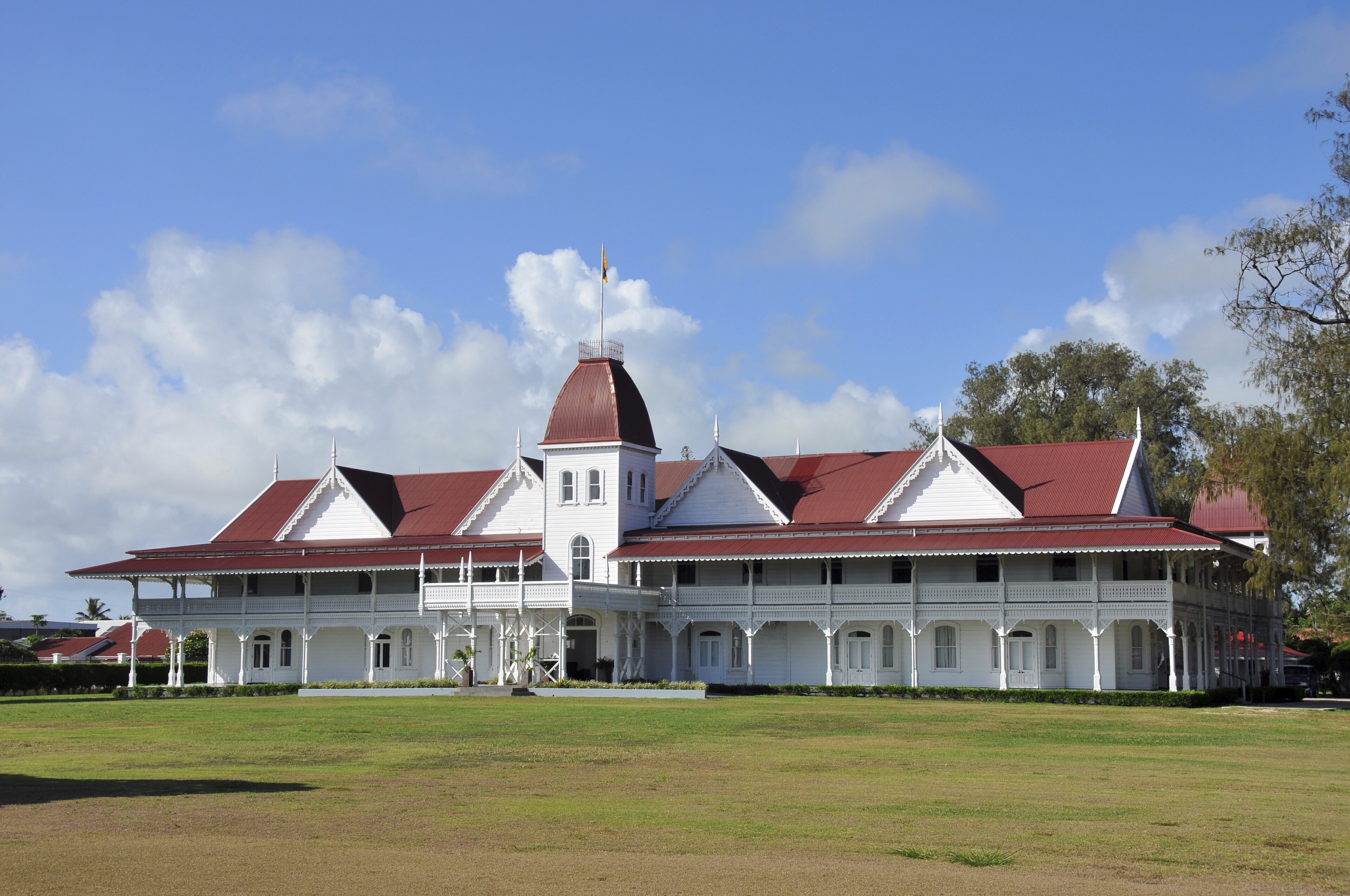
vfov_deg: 28.0
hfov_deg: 41.2
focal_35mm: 48
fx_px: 1798
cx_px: 675
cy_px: 448
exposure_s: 1/500
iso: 200
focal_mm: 32
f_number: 10
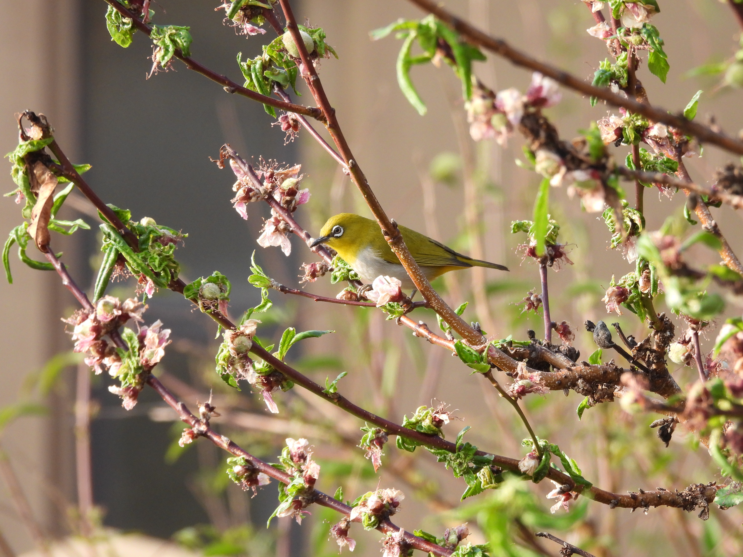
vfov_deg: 3.7
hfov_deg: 5.0
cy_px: 278
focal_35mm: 400
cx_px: 372
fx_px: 8586
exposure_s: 1/250
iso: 400
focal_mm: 71.4
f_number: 5
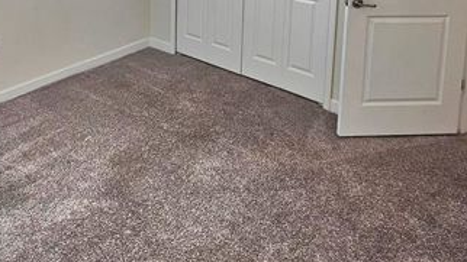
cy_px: -59
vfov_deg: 31.2
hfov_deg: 61.5
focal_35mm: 31
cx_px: 166
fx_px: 384
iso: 80
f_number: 2.2
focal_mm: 2.2
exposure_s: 1/60.2
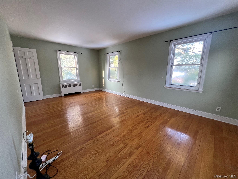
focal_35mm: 13
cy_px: 90
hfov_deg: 106.2
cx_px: 119
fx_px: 89
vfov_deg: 89.9
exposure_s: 1/120
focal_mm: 1.57
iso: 200
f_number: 1.8
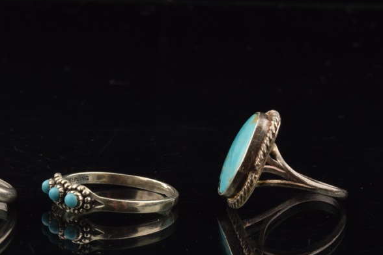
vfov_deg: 9.0
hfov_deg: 13.3
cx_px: 64
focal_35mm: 153
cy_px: 186
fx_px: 1628
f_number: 22
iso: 100
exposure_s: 1/125
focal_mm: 60
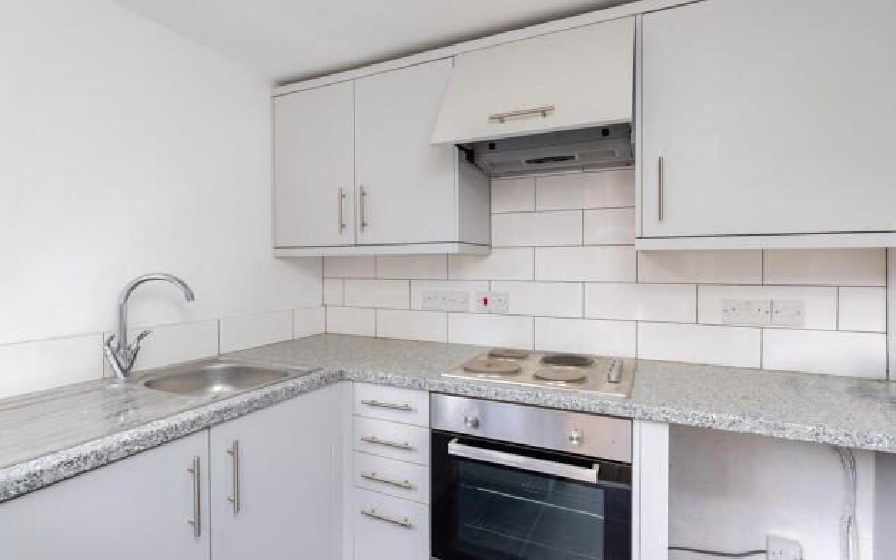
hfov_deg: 94.4
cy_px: 278
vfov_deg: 67.9
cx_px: 451
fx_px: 415
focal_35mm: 17
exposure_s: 1/100
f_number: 7.1
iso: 1600
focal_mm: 16
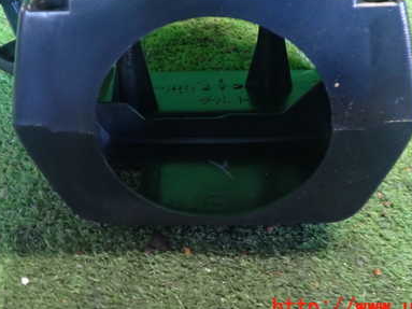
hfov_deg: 40.4
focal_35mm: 47
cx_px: 193
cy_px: 80
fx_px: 559
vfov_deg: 30.4
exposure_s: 1/30
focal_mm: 5.4
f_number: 2.3
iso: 800
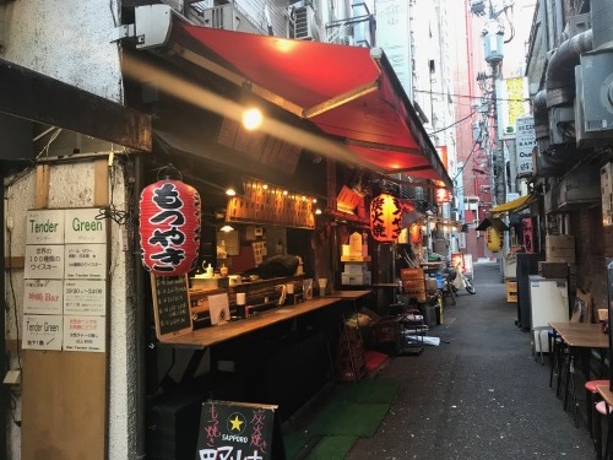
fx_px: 496
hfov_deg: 63.4
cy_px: 230
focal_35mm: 28
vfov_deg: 49.7
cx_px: 306
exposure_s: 1/17
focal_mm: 3.99
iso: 40
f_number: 1.8
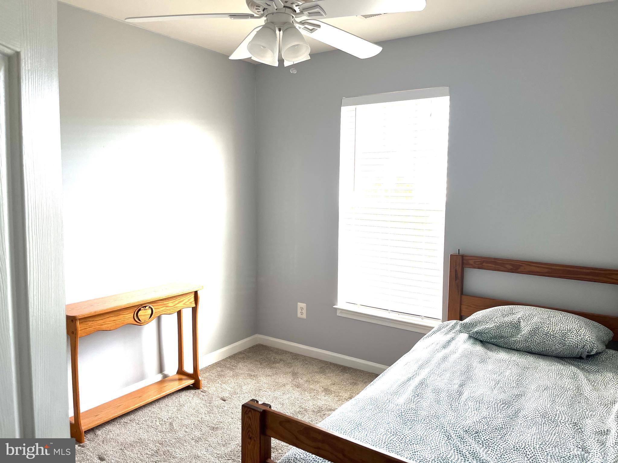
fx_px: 464
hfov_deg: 67.3
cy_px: 232
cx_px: 309
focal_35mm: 26
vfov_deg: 53.1
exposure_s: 1/179
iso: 50
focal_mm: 5.1
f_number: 1.6
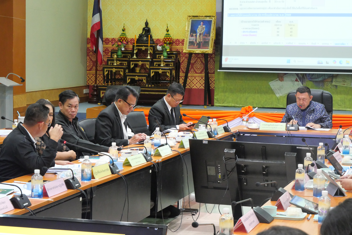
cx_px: 176
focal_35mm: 91
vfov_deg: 15.0
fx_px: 890
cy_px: 118
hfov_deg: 22.4
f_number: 5.6
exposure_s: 1/50
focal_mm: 44
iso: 3200
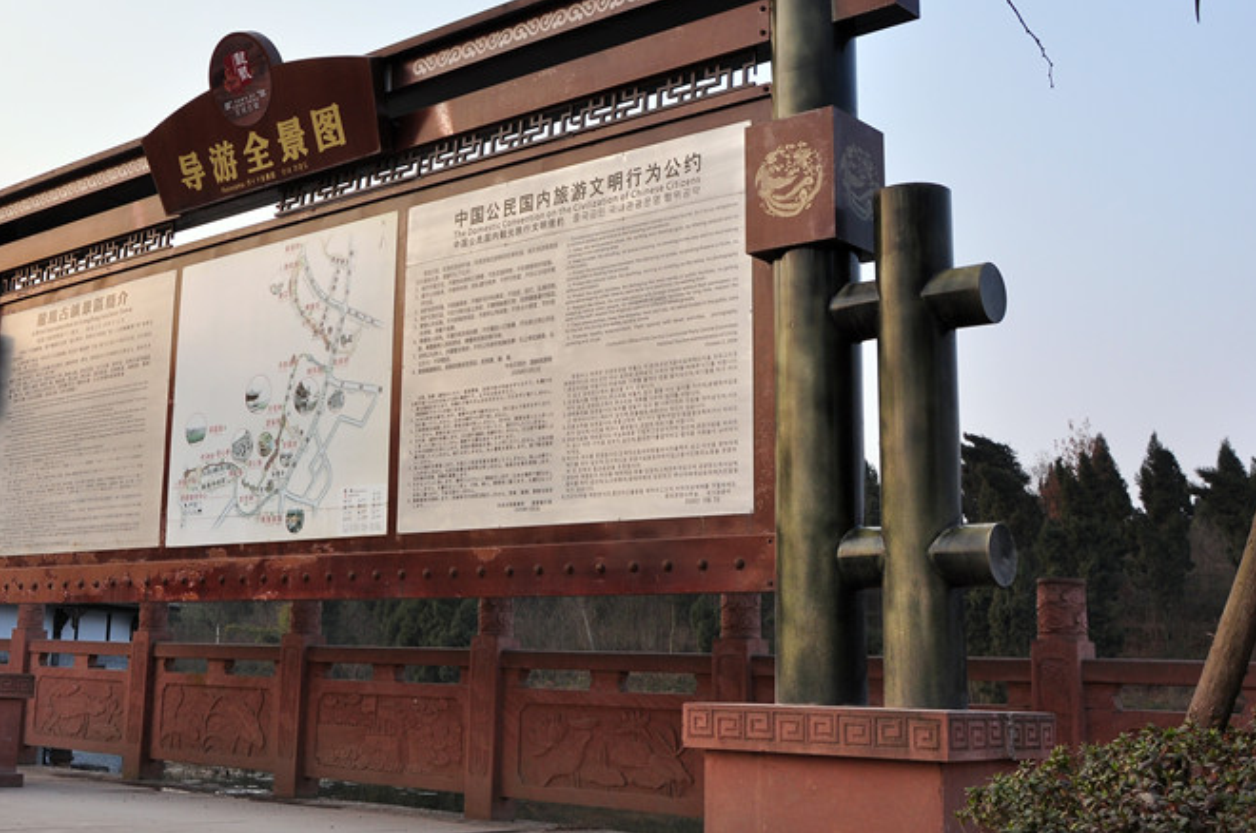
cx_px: 457
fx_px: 1568
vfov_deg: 29.8
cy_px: 381
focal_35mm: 45
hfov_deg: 43.3
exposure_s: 1/100
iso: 200
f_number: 8
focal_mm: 22
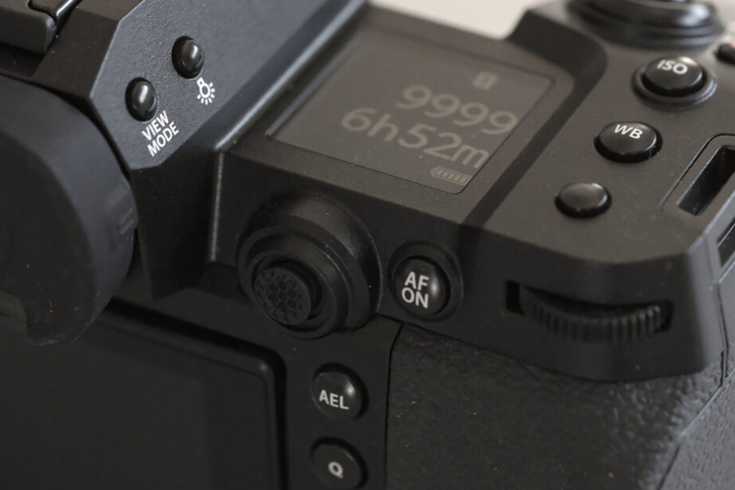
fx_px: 2613
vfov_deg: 10.7
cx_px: 362
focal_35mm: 128
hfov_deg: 16.0
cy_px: 246
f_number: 5.6
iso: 12800
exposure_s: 1/1000
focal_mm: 80
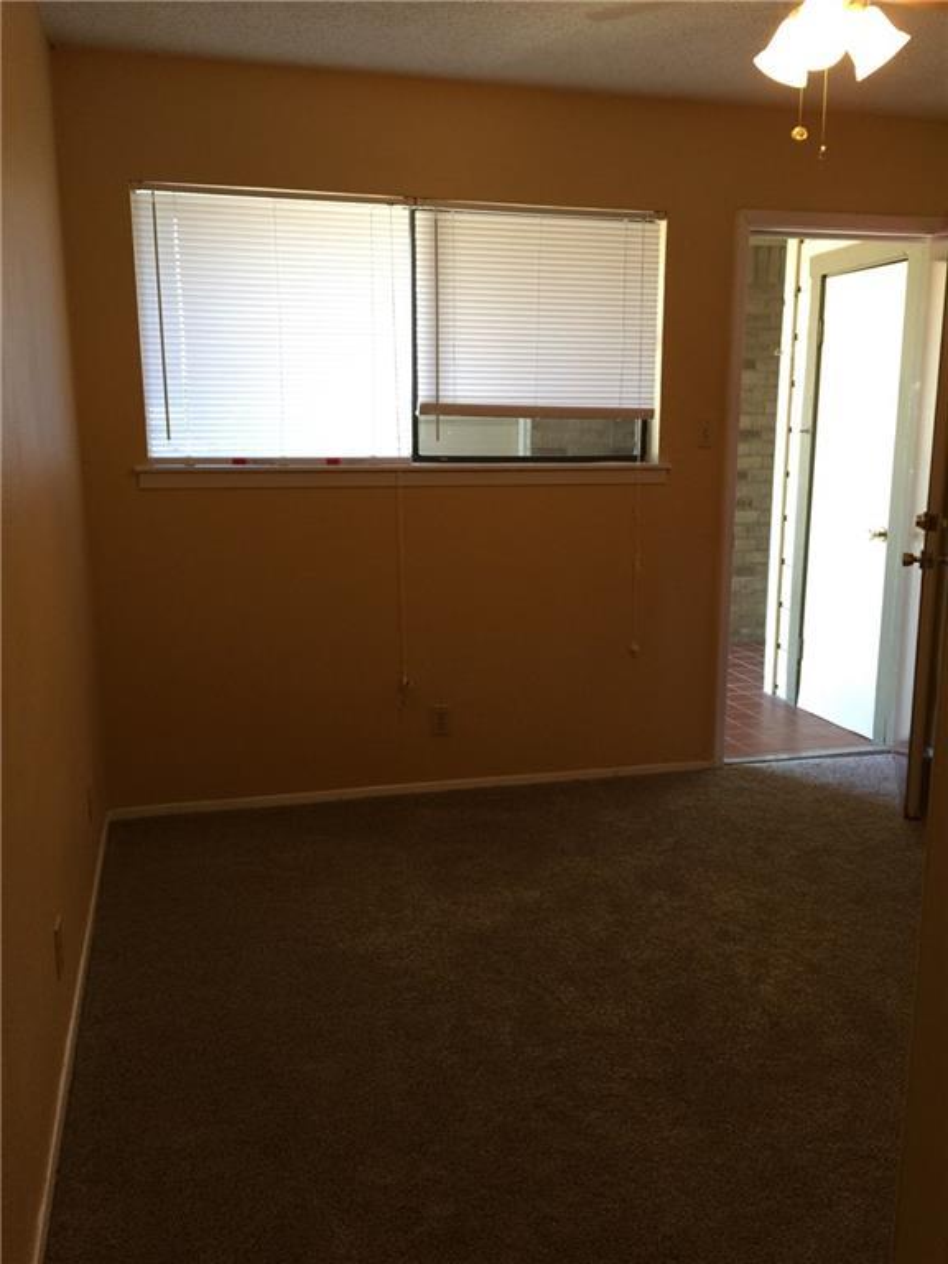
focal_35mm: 29
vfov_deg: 61.7
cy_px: 632
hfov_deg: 48.2
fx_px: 1059
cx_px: 474
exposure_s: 1/30
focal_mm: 4.15
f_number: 2.2
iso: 50
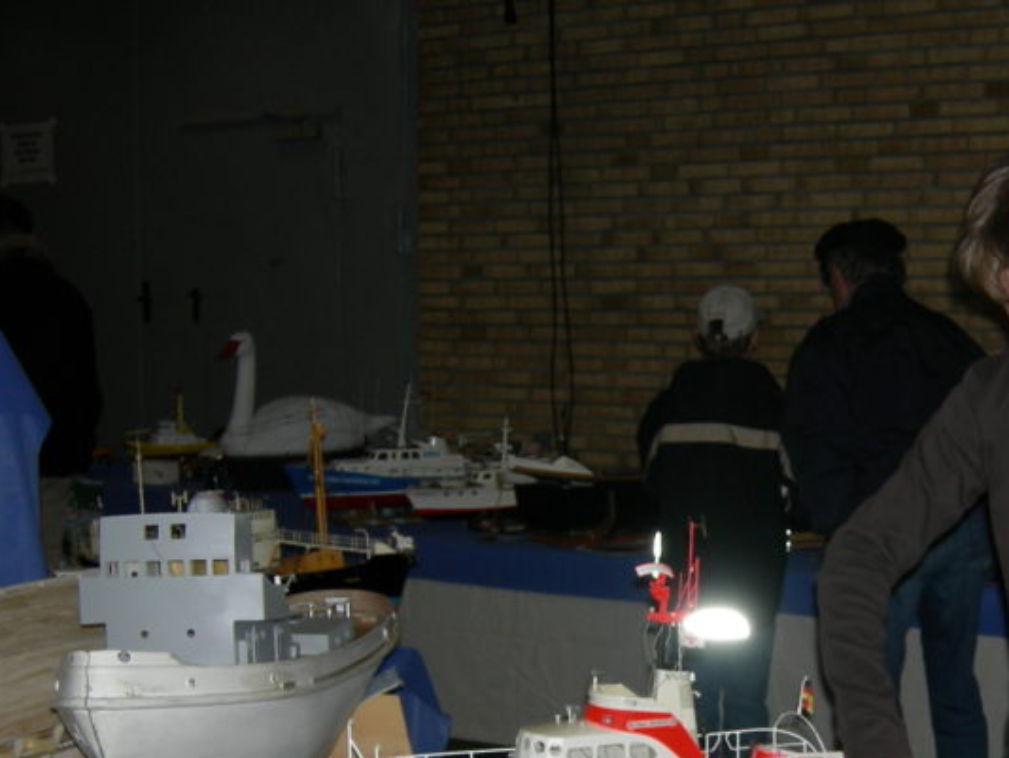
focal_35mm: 69
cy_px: 575
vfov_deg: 21.1
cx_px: 818
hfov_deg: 27.5
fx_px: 2012
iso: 64
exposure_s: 1/60.1
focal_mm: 7.5
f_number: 2.7
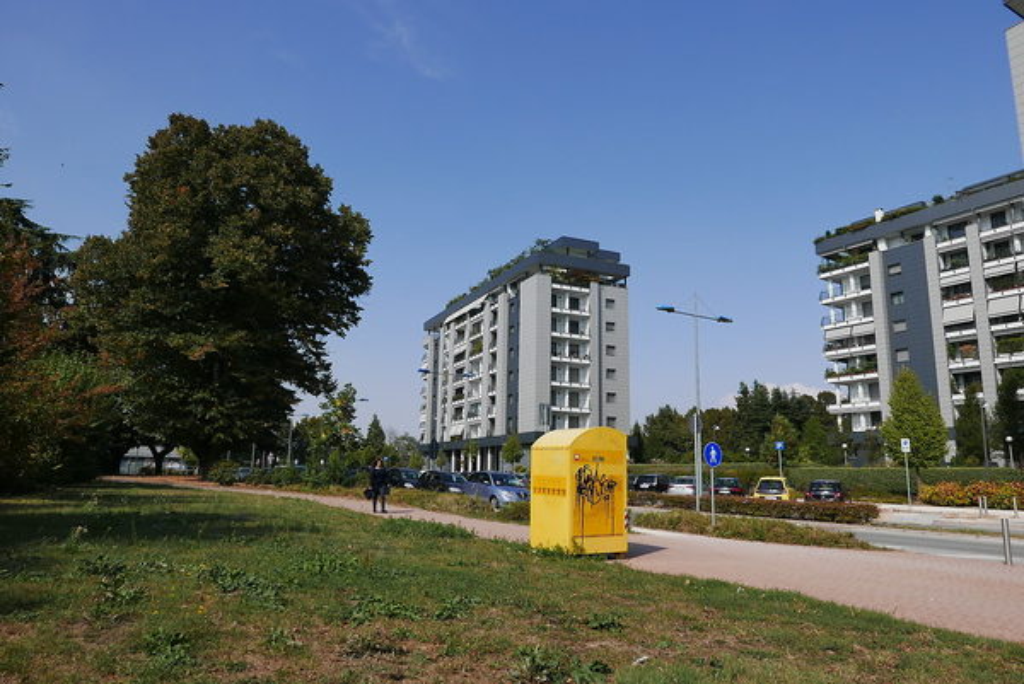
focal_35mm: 24
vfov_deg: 53.2
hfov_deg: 73.7
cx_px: 512
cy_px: 342
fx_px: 683
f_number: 5.6
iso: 200
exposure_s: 1/1300
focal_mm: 10.9
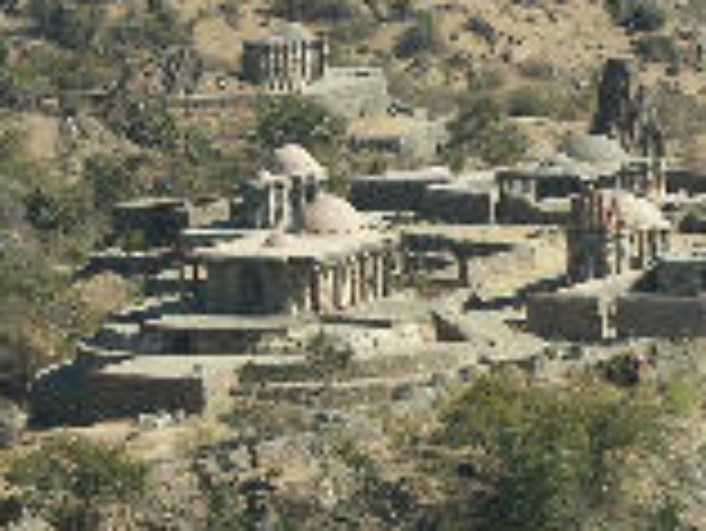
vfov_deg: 4.1
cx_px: 830
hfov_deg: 5.5
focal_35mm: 359
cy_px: 328
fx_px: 7327
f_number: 7.1
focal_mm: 26.17
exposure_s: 1/400
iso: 100
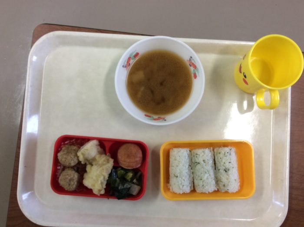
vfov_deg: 44.1
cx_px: 152
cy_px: 114
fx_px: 281
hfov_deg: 56.9
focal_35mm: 32
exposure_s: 1/24
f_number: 2.4
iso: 40
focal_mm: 3.3
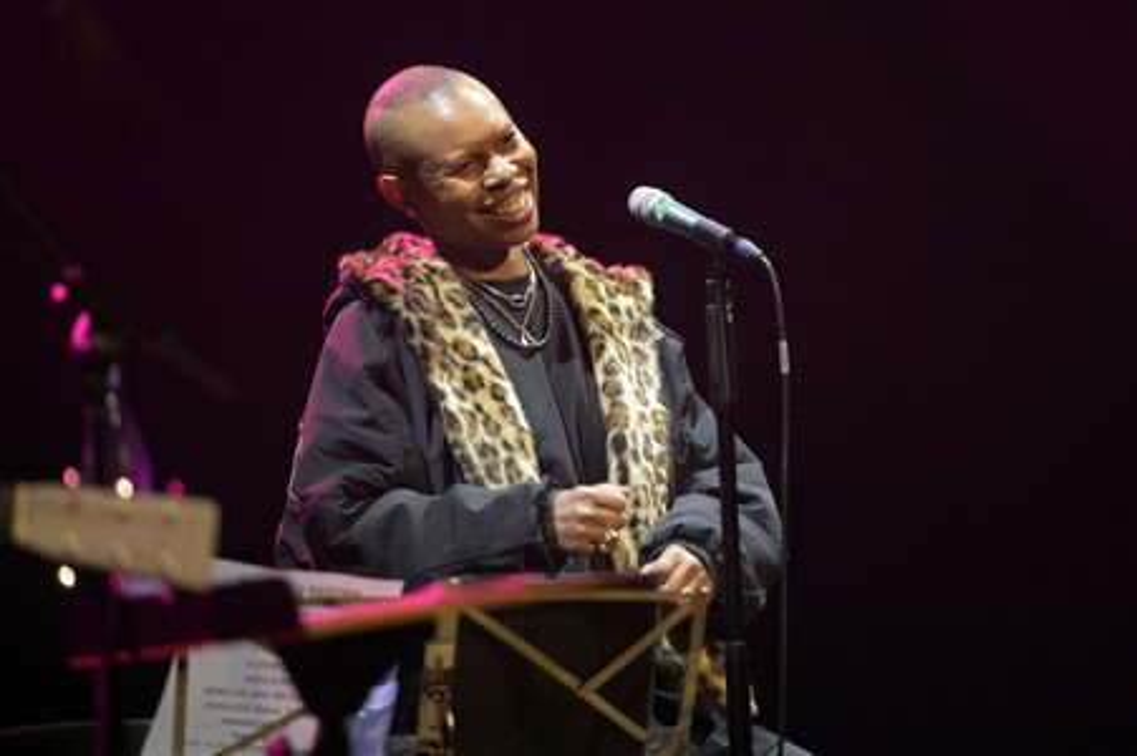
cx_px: 568
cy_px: 378
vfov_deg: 7.6
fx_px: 5681
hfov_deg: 11.4
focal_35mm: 180
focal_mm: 180
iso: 4000
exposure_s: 1/400
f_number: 3.5
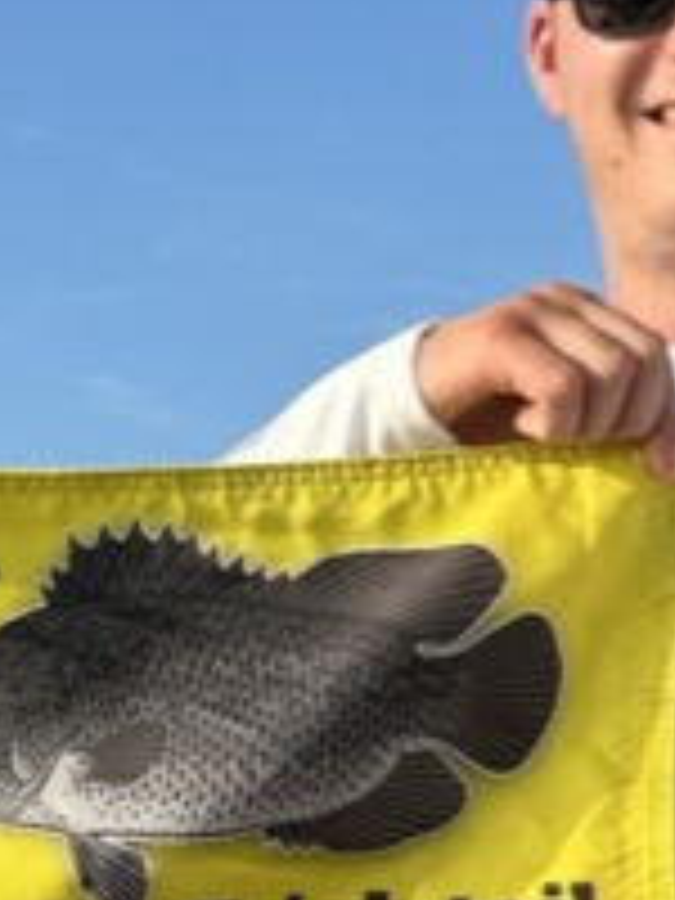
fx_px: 3198
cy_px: 1134
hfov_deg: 12.0
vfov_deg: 15.3
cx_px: 173
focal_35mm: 123
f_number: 1.78
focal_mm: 6.86
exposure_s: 1/4184
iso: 80
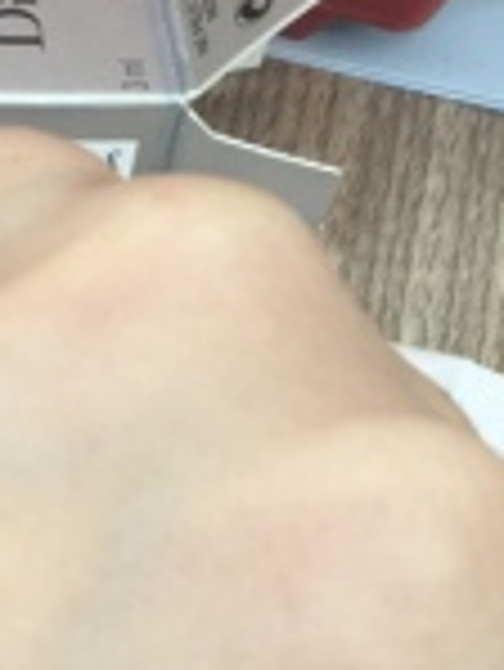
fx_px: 1687
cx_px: 27
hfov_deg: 16.7
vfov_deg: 22.5
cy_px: 346
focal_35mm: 87
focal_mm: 4.15
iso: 125
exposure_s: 1/17
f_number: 2.2
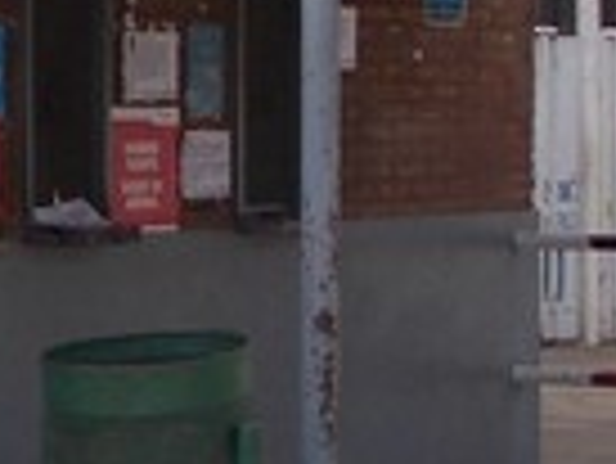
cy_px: 252
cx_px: -310
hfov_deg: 12.1
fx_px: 2778
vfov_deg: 9.5
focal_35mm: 156
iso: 80
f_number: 5.4
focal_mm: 4
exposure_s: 1/200
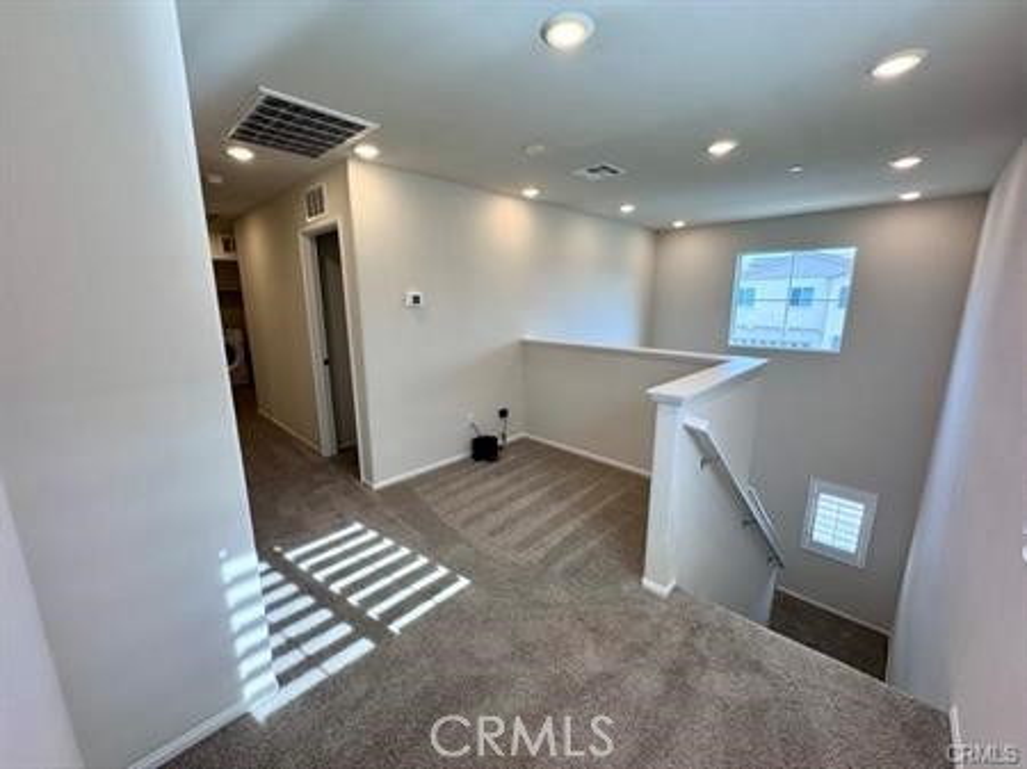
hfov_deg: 102.1
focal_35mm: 14
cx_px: 514
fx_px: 415
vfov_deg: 85.6
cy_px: 384
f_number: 2.2
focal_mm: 2.22
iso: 64
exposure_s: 1/120
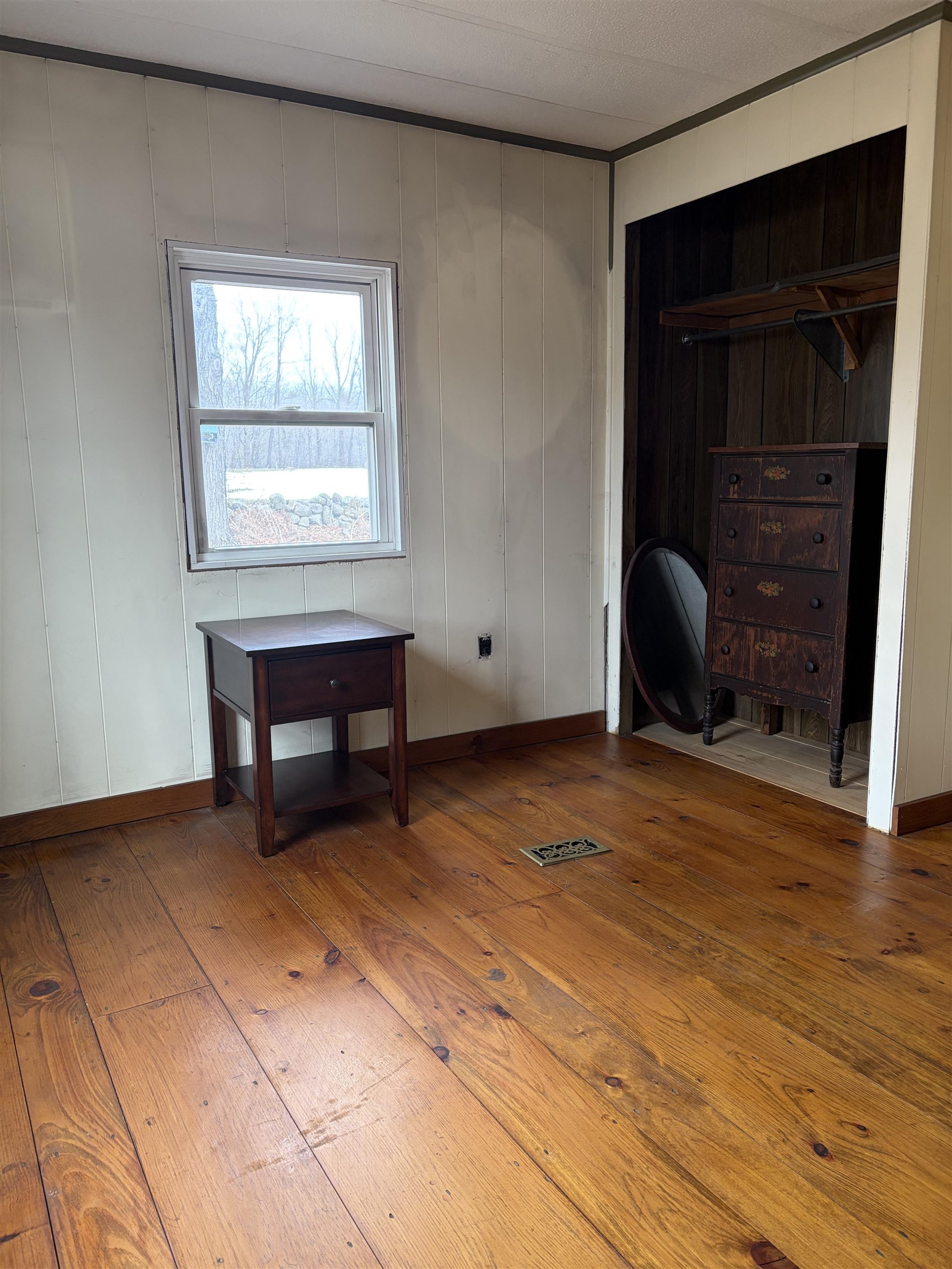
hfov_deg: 53.1
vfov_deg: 67.3
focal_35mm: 26
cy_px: 634
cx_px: 476
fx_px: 953
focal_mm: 5.96
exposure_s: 1/63
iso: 125
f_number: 1.6
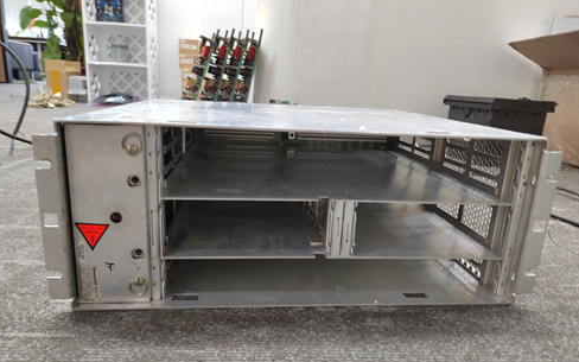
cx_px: 286
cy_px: 193
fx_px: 394
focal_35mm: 25
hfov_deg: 72.5
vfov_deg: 49.2
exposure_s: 1/50
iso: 1597
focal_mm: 5.52
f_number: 1.9
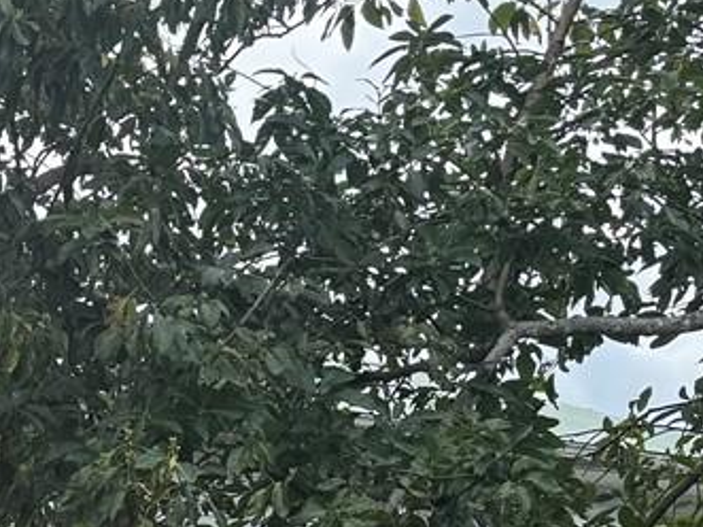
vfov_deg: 11.5
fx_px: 2355
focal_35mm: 116
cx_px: -410
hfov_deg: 15.4
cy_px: 1058
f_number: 1.78
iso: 80
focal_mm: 6.76
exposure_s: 1/1637
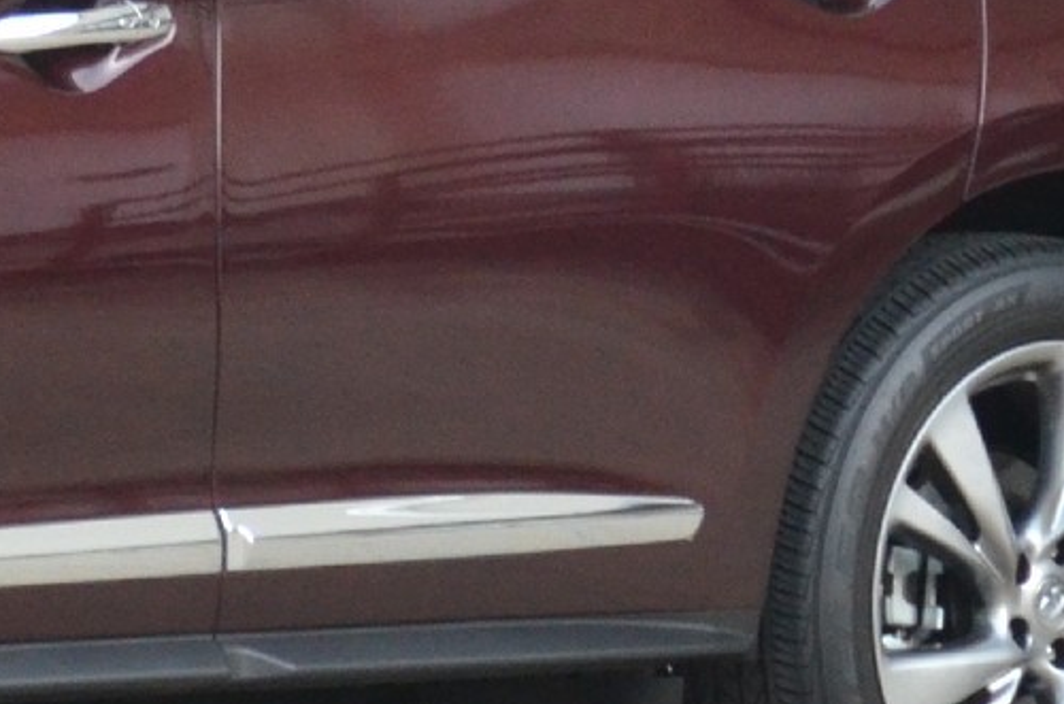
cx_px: -481
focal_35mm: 712
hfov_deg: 2.9
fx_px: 21011
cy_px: 47
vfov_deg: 1.9
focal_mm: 95
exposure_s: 1/50
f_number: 5.3
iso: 1600
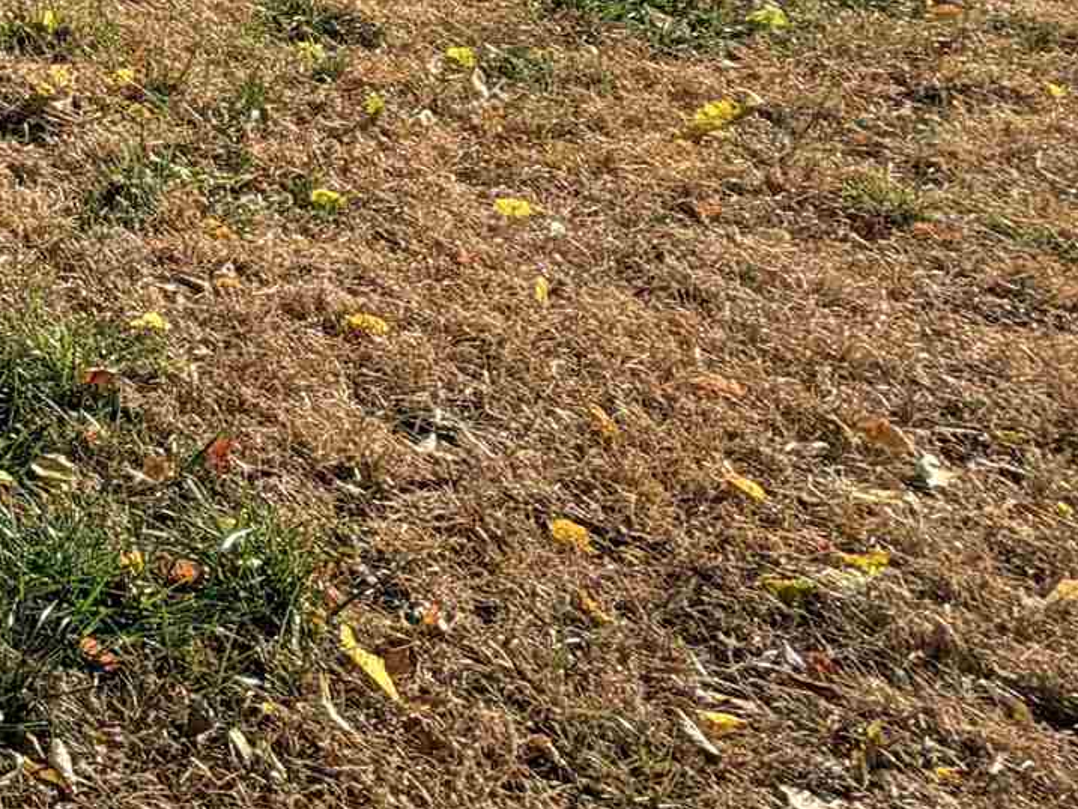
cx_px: -938
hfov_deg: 20.5
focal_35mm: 60
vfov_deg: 22.0
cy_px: -242
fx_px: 1869
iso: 20
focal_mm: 2.22
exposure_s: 1/841
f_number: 2.2
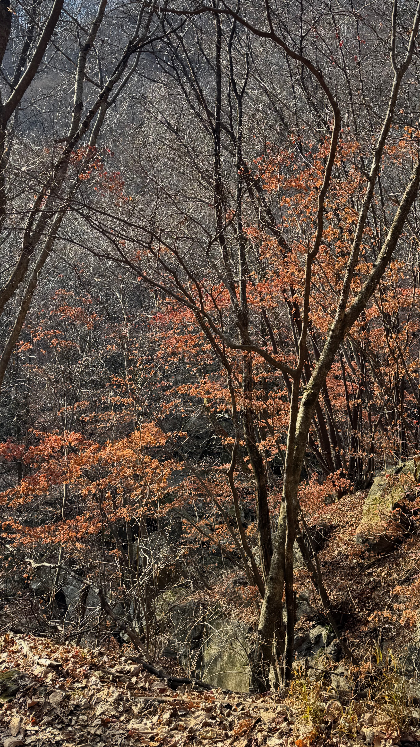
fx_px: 673
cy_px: 282
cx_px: 302
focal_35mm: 34
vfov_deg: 57.3
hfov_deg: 34.1
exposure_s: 1/368
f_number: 1.78
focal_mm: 6.76
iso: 80
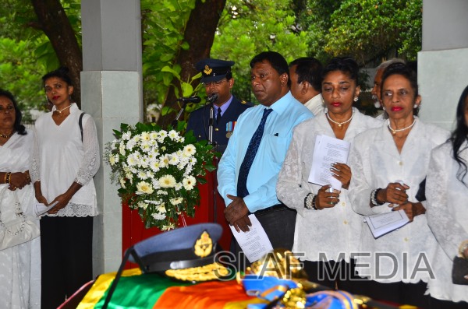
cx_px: 234
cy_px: 154
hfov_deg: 24.7
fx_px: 1070
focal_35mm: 82
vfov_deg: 16.5
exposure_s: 1/125
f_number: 5
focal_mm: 55
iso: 250
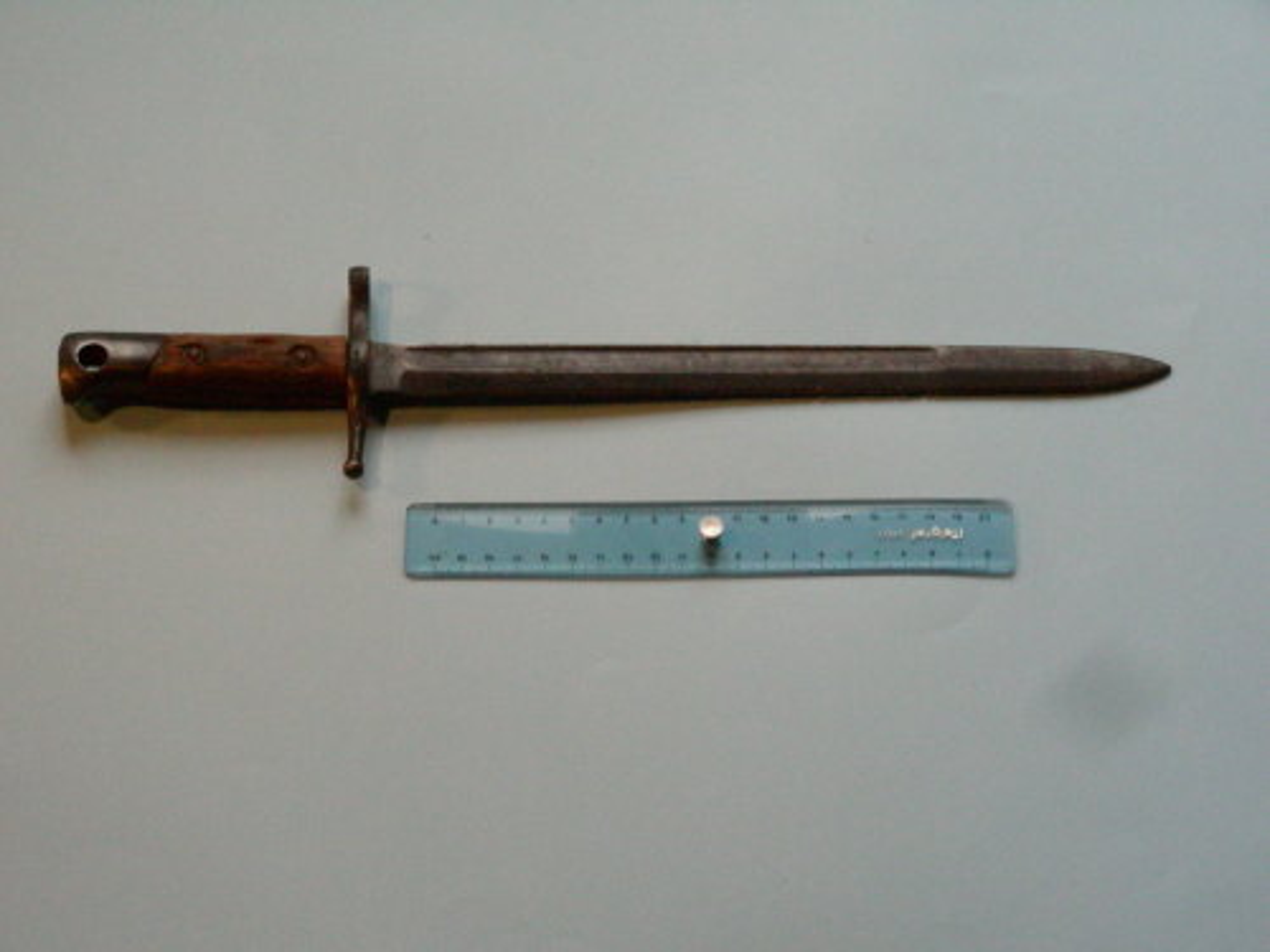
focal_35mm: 99
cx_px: 635
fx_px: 3632
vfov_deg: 14.9
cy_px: 476
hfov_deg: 19.8
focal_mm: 16.5
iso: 400
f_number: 5.6
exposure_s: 1/375
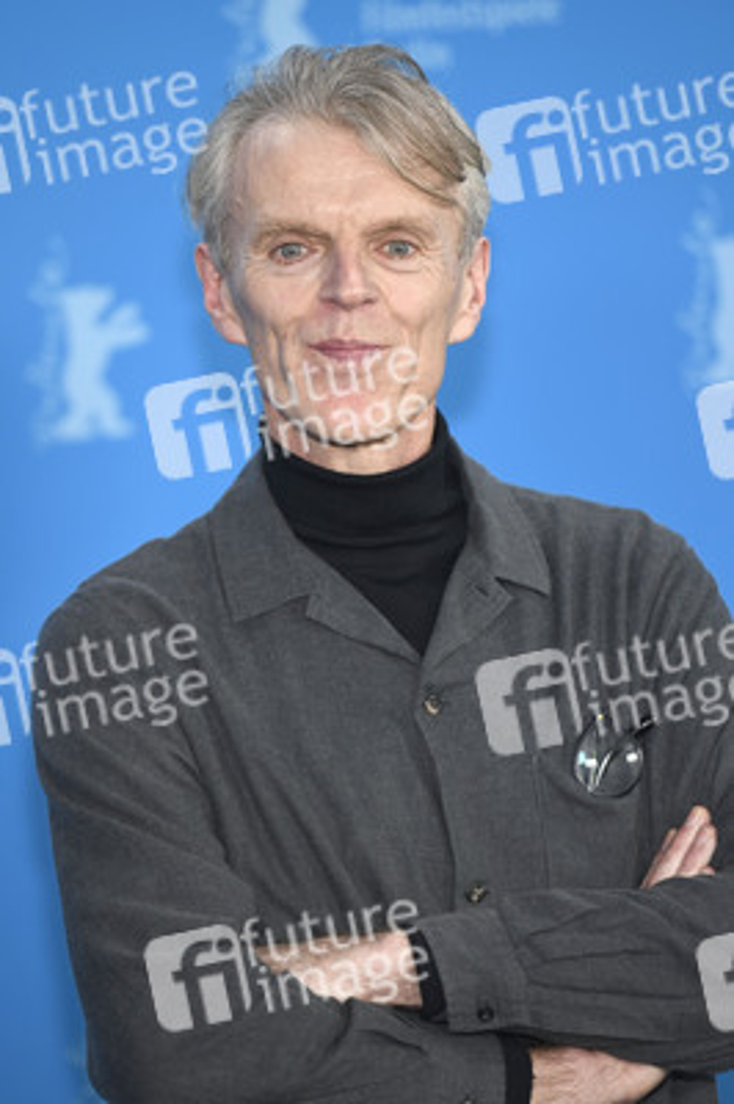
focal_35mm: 200
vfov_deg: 10.3
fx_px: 6127
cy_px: 552
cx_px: 367
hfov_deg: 6.9
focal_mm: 200
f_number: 3.5
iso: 800
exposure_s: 1/320
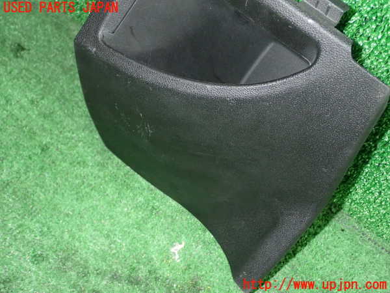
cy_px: 146
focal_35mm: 41
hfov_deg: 45.8
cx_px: 195
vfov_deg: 35.1
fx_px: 462
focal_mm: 7.31
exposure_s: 1/40
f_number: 8
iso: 800
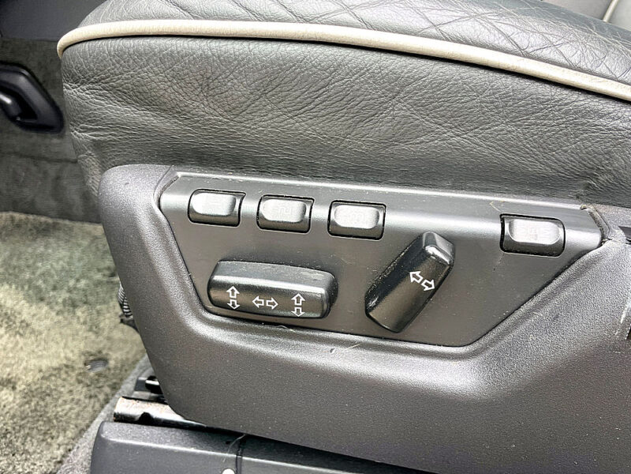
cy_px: 237
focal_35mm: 26
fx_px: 474
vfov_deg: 53.1
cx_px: 316
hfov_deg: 67.3
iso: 64
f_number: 1.6
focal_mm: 4.2
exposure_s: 1/121
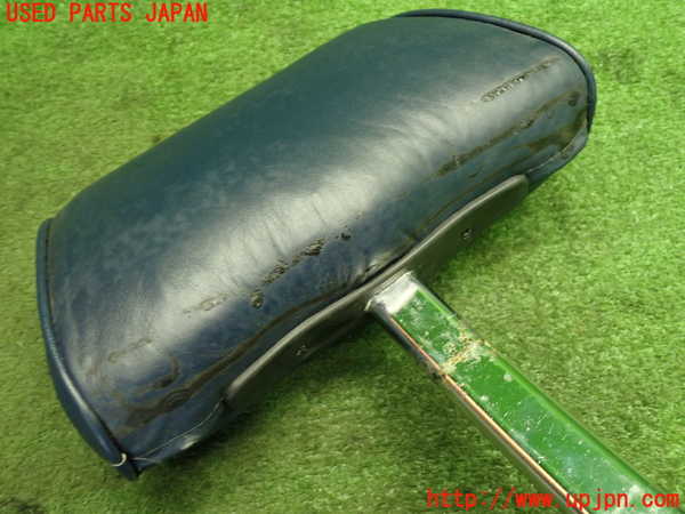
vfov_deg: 46.8
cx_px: 342
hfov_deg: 60.0
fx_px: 594
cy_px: 257
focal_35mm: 30
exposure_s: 1/30
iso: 400
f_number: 2.3
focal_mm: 5.4
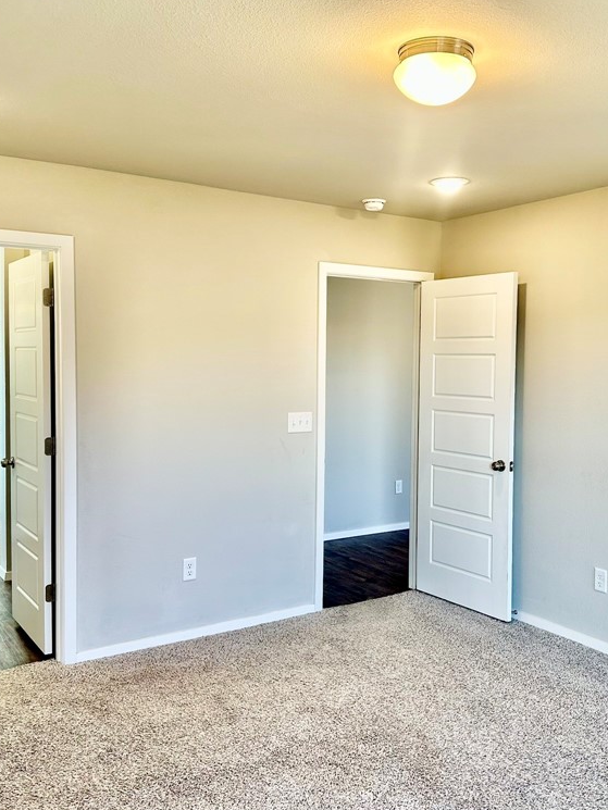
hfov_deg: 42.8
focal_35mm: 33
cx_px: 349
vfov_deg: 55.3
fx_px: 773
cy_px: 404
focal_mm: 6.86
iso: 100
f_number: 1.78
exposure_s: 1/140
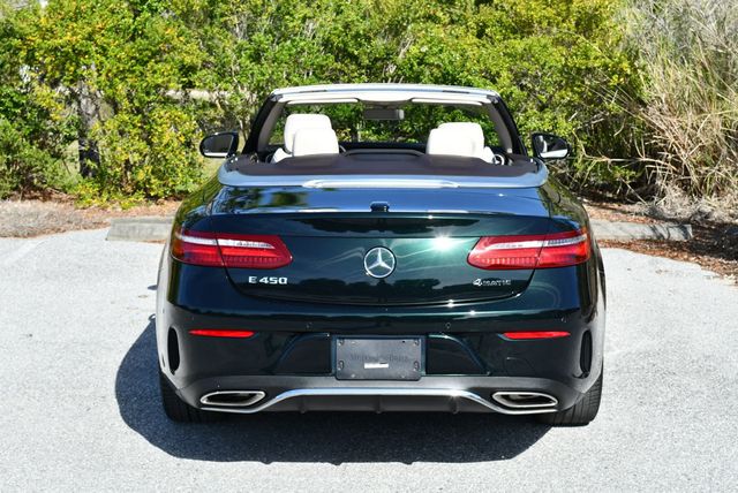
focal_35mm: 70
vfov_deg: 19.5
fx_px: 1436
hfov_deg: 28.8
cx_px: 369
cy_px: 246
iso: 125
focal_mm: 35
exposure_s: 1/250
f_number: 8
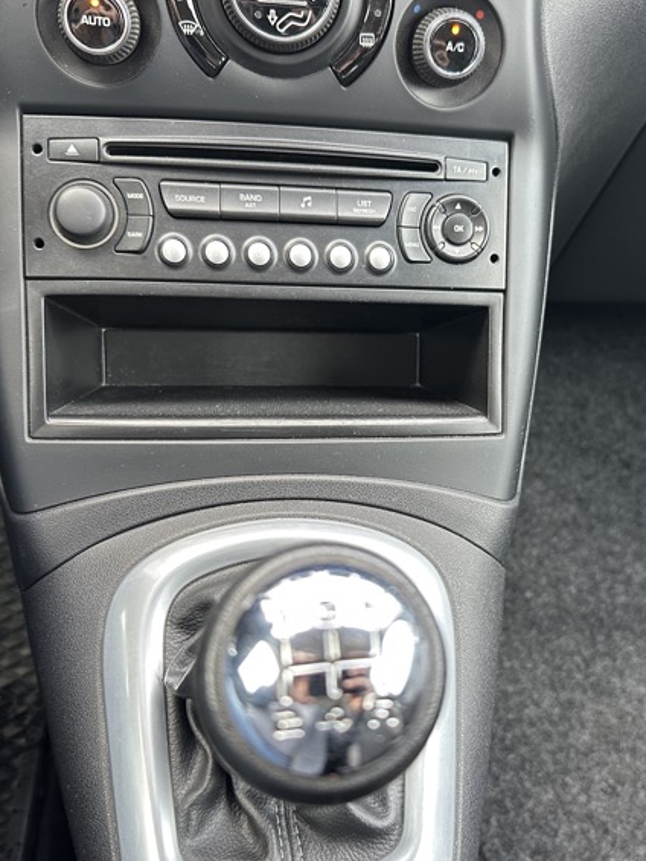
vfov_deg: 53.9
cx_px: 395
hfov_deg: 41.6
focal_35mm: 34
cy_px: 433
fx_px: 846
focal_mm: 6.86
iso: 320
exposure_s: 1/60
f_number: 1.78
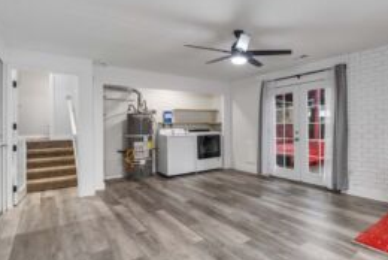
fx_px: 216
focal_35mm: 20
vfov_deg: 62.1
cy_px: 132
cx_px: 267
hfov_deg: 80.3
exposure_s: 1/2
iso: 1000
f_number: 7.1
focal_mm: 13
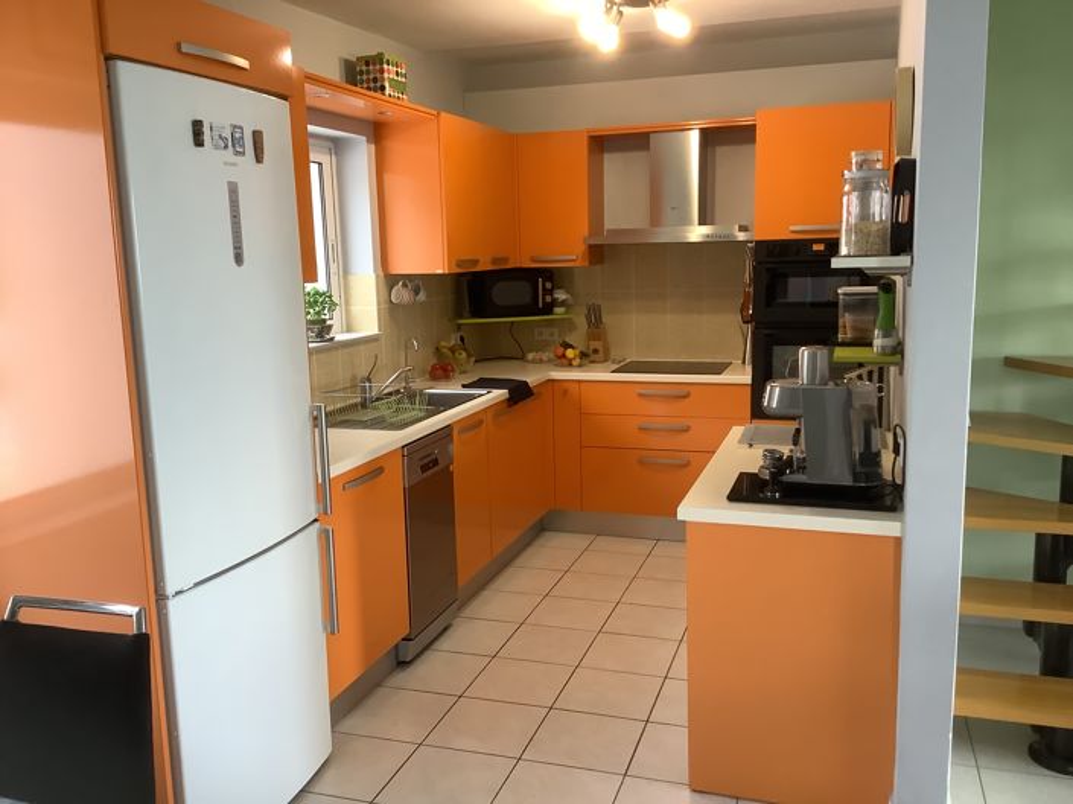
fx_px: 960
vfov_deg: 45.4
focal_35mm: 31
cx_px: 536
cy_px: 402
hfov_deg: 58.4
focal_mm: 3.3
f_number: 2.4
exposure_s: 1/50
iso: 160
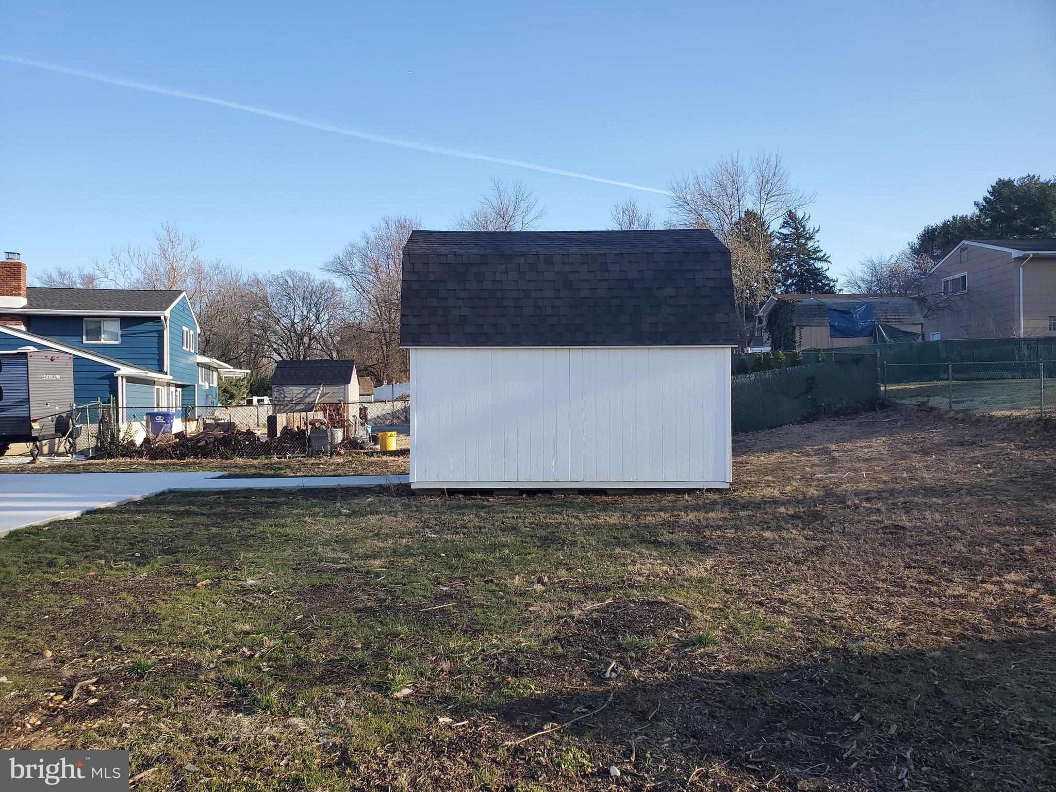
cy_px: 396
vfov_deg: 53.1
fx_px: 793
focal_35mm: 26
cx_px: 528
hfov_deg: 67.3
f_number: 2.4
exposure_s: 1/677
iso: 50
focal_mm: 4.3
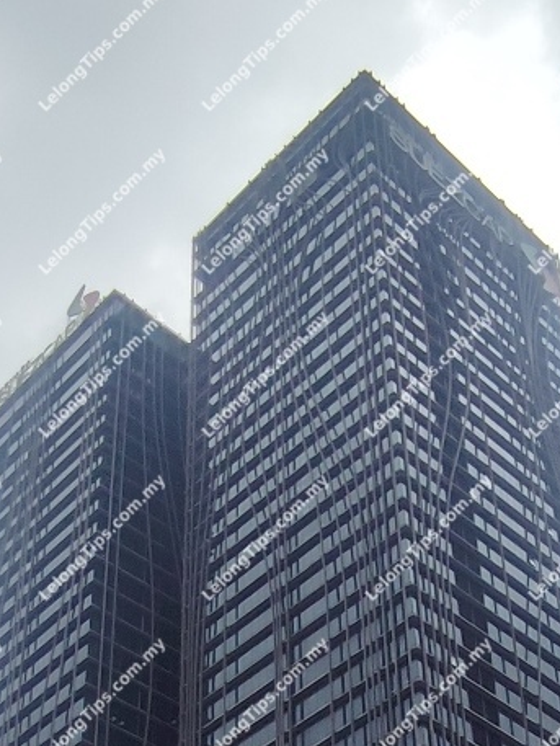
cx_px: 431
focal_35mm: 58
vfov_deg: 30.3
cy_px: 786
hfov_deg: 24.9
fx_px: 1250
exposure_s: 1/1748
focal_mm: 1.65
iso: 50
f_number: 2.2
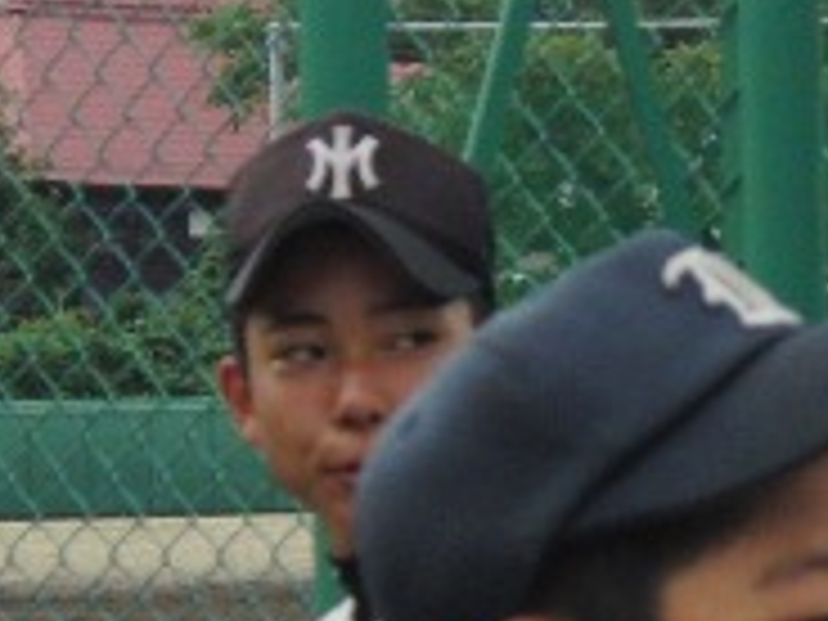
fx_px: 7559
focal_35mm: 316
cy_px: 828
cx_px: 936
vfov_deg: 4.7
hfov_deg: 6.2
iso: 200
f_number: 3.8
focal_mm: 16.1
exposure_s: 1/320
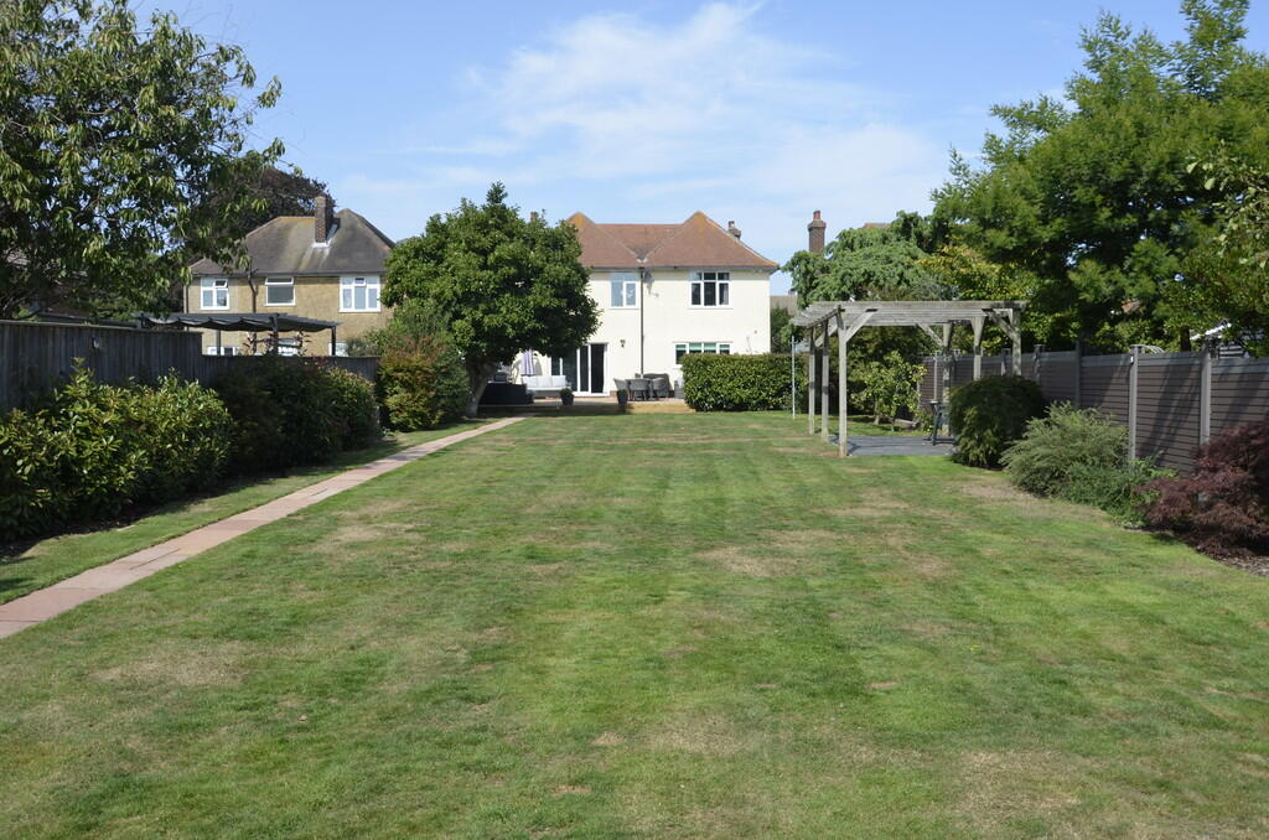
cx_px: 634
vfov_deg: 41.5
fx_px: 1108
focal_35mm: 32
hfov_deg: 59.6
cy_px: 420
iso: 125
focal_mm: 21
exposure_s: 1/250
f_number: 8
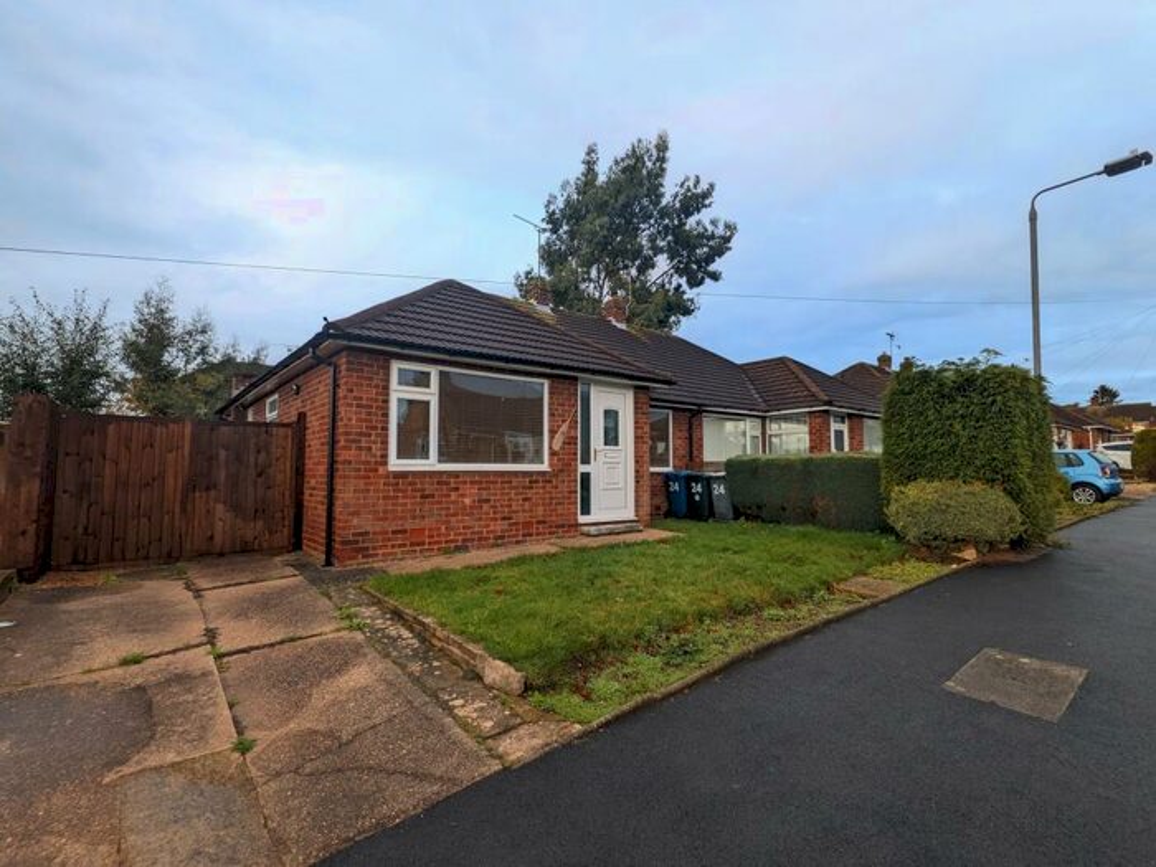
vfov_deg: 78.1
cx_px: 578
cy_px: 434
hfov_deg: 94.5
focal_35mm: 16
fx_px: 534
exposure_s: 1/444
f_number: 2.2
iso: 38
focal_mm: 2.22
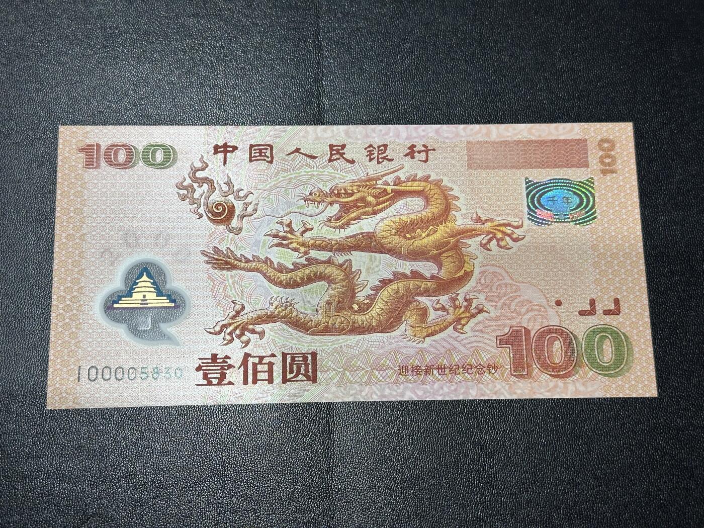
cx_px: 352
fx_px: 976
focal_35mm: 48
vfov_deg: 30.3
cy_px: 264
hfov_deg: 39.7
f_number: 1.78
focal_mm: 6.86
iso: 100
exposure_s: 1/50
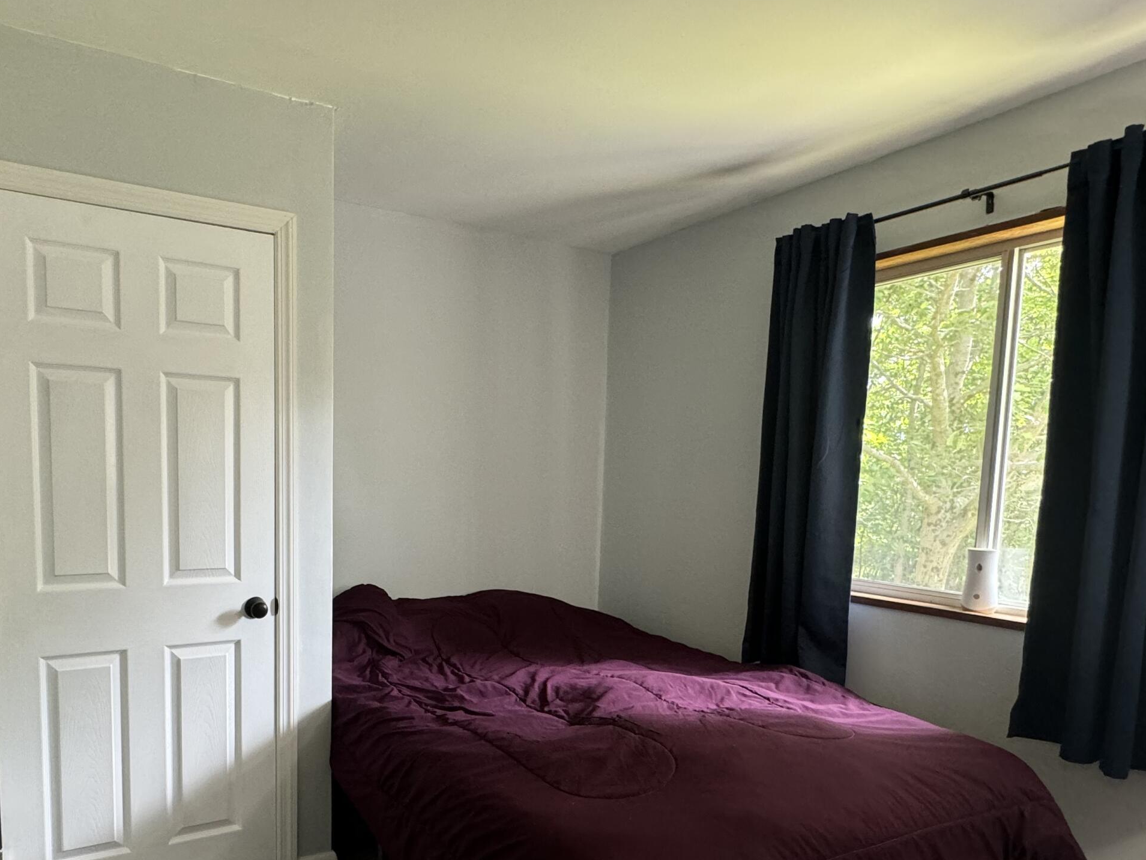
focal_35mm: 22
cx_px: 428
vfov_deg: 60.2
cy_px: 542
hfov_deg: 75.0
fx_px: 728
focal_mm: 2.22
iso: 250
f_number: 2.2
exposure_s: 1/60
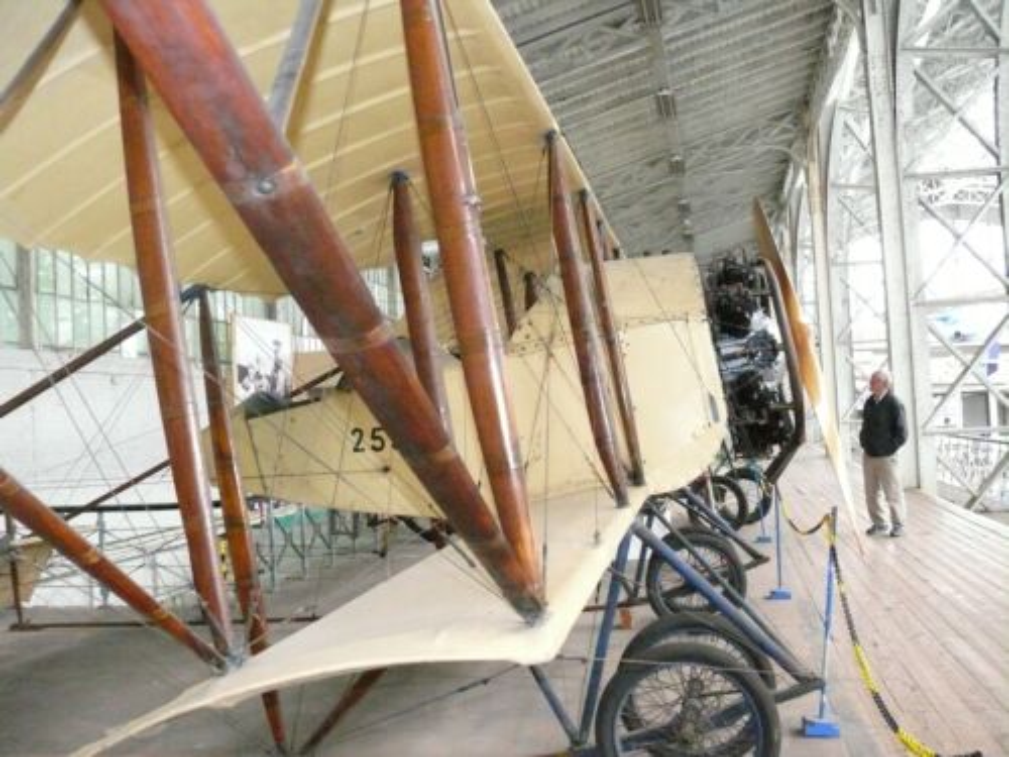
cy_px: 378
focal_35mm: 35
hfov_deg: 52.6
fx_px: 1020
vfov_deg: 40.7
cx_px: 504
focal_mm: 7.4
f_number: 3.2
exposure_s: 1/100
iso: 1600
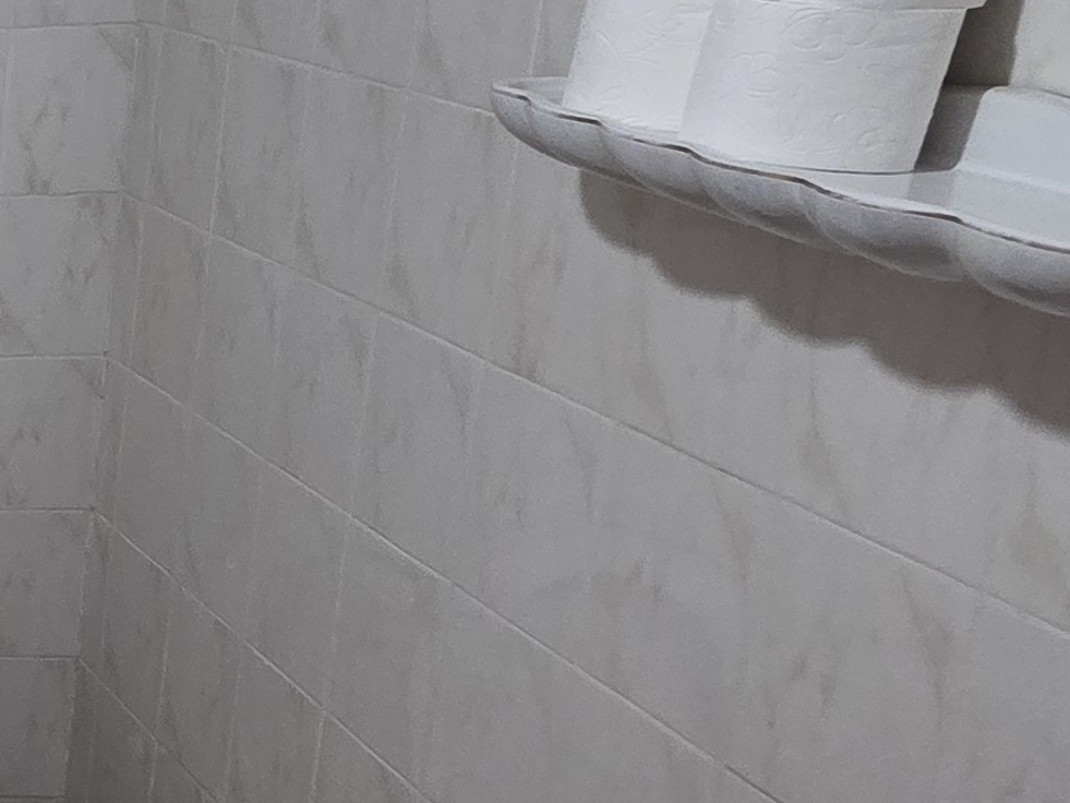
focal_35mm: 53
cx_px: -1009
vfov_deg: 27.4
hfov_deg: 20.1
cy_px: 296
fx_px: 1638
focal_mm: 2.2
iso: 200
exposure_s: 1/50
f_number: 2.2
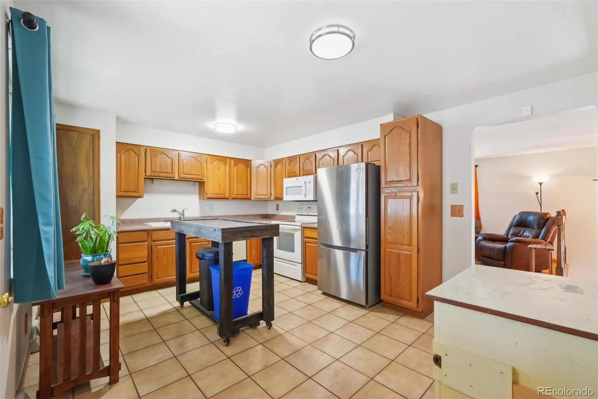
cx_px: 299
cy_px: 200
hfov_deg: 100.4
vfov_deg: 77.3
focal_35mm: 15
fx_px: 249
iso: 800
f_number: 8
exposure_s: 1/5
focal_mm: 10
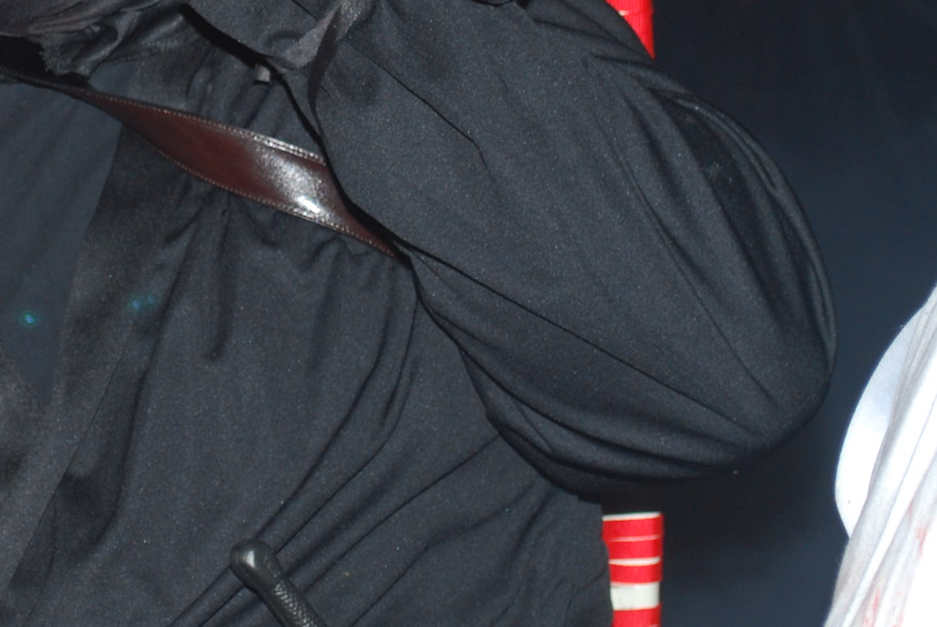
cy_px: -21
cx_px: 42
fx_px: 4821
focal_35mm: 185
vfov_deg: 7.4
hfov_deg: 11.0
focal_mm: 46
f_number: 5.3
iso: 200
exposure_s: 1/60
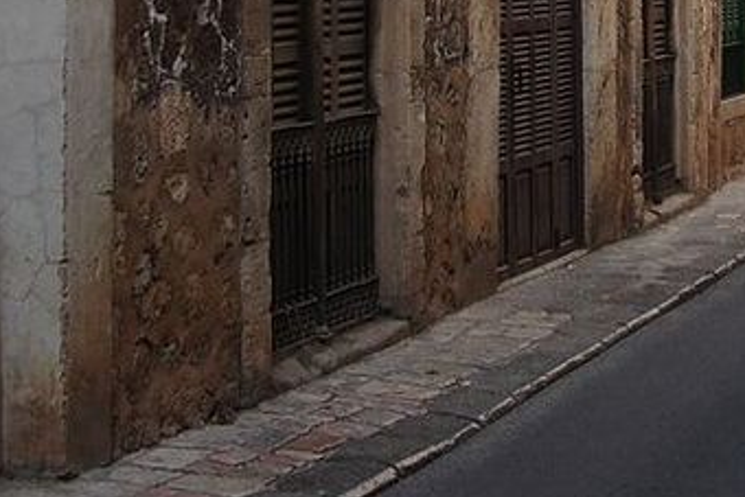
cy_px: -305
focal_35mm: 108
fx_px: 2236
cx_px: 576
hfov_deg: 18.8
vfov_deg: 12.0
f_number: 4.3
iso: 50
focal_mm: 5.8
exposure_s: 1/80
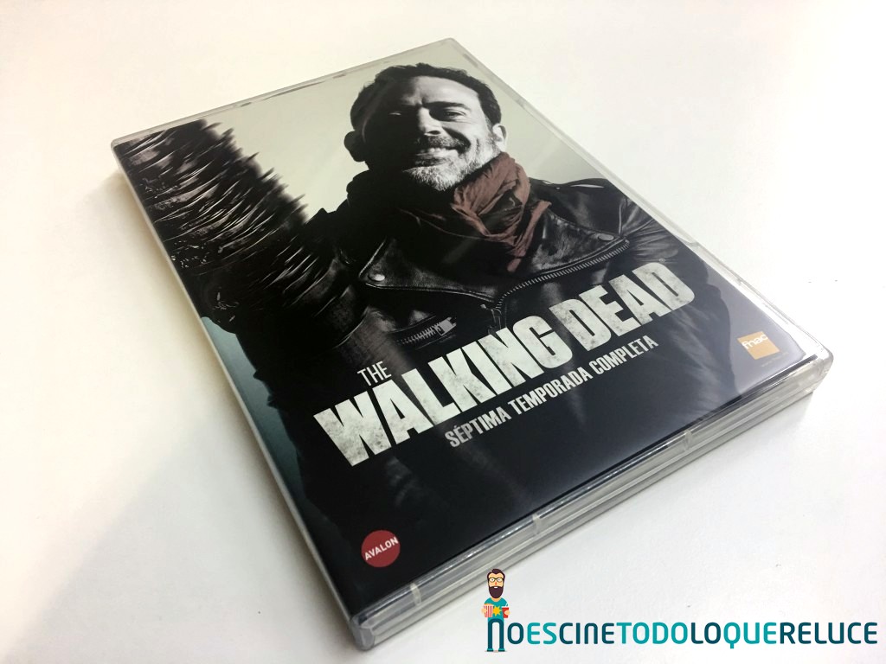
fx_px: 742
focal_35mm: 29
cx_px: 443
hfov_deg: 61.7
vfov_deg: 48.2
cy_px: 332
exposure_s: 1/17
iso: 40
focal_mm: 4.15
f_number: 2.2
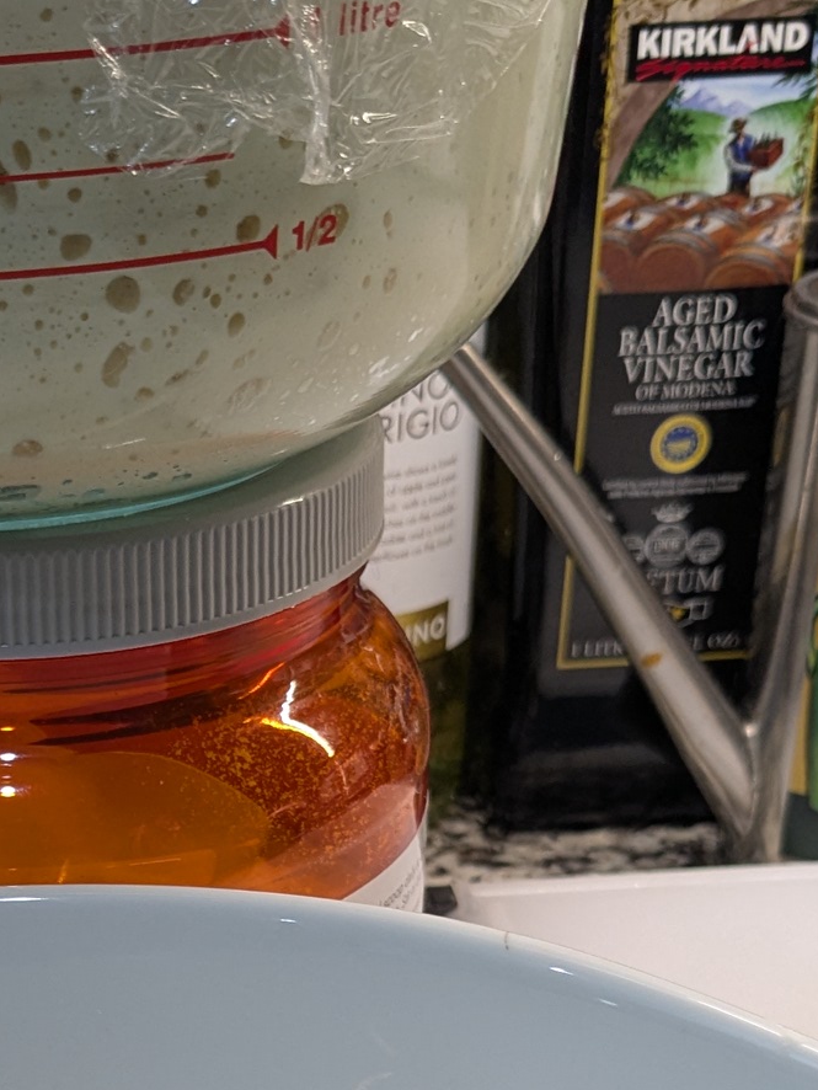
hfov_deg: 18.4
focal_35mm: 78
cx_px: -22
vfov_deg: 23.6
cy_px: 1181
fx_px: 2456
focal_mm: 4.38
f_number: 1.73
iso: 73
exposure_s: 1/60
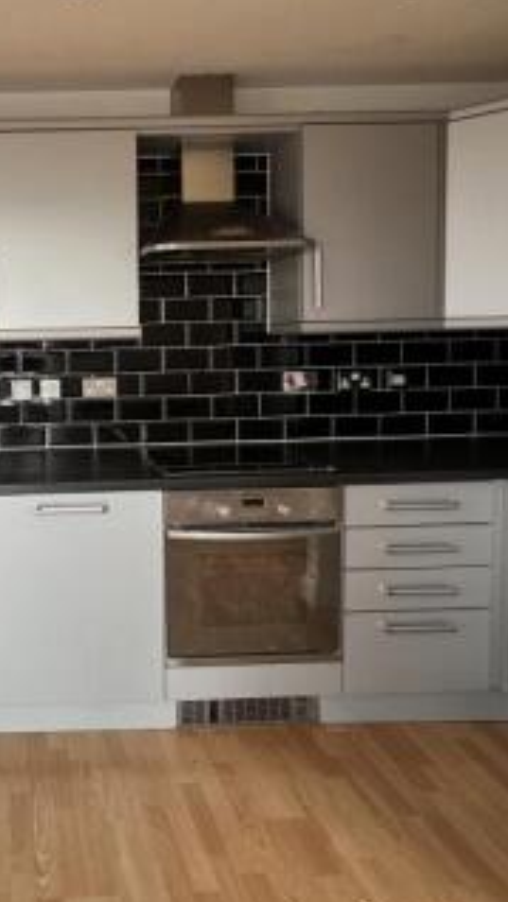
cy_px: 382
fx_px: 622
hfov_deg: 40.0
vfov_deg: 71.4
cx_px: 21
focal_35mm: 26
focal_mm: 1.57
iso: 100
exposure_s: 1/99
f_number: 1.8
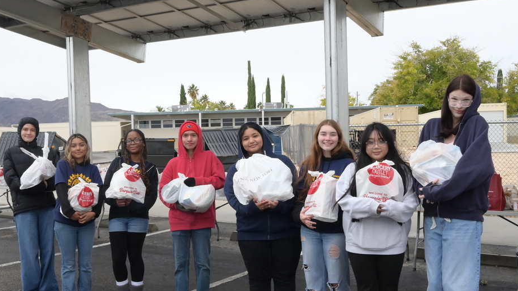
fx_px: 563
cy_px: 166
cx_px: 247
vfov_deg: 29.0
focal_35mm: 41
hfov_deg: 49.4
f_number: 18
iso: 1250
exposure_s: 1/160
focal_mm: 24
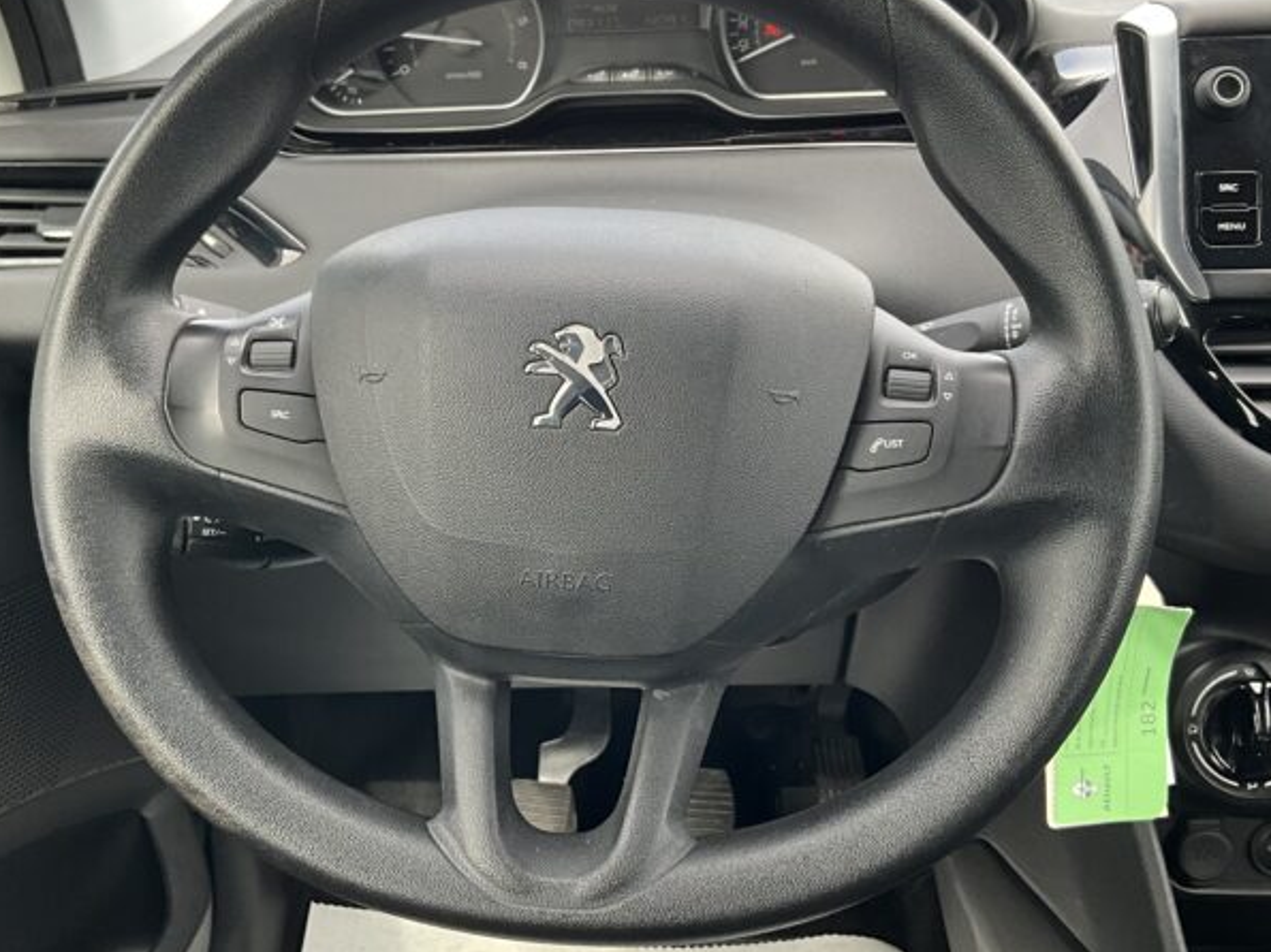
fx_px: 1432
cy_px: 440
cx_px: 605
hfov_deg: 47.9
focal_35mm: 39
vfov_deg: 36.8
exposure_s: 1/122
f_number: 1.8
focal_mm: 3
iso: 32
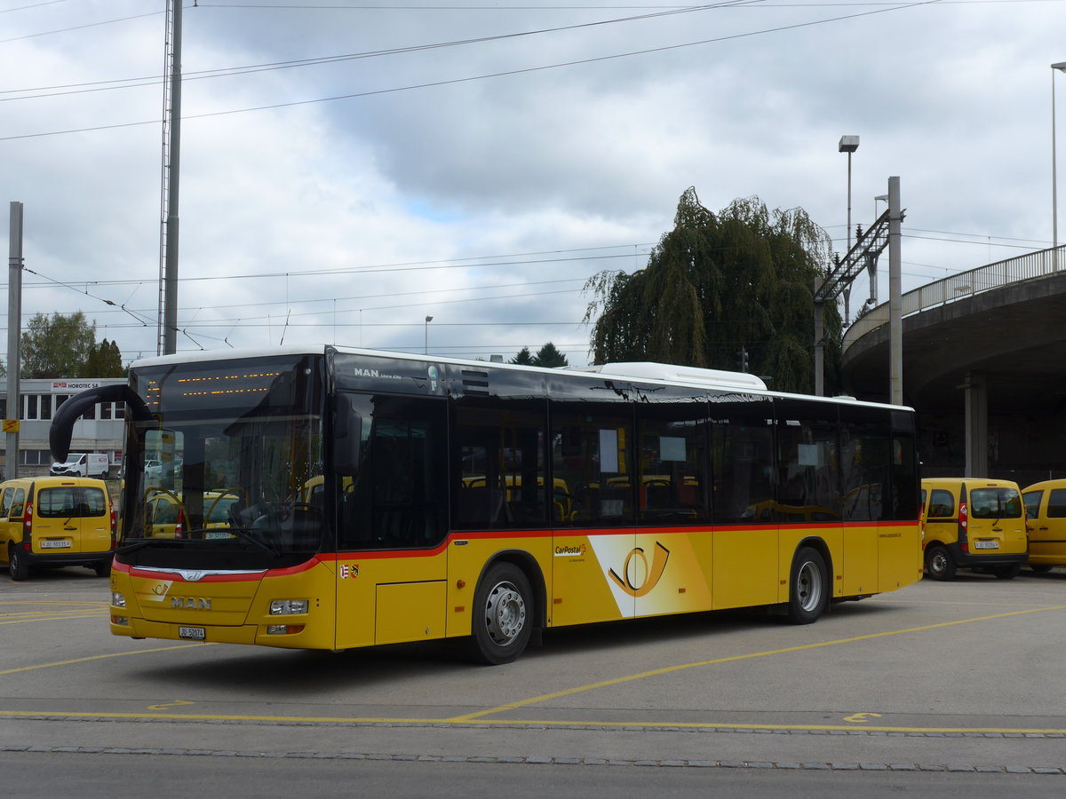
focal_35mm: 55
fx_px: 1694
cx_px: 533
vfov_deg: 26.6
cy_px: 400
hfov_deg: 34.9
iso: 80
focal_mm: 11.3
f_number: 3.4
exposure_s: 1/800
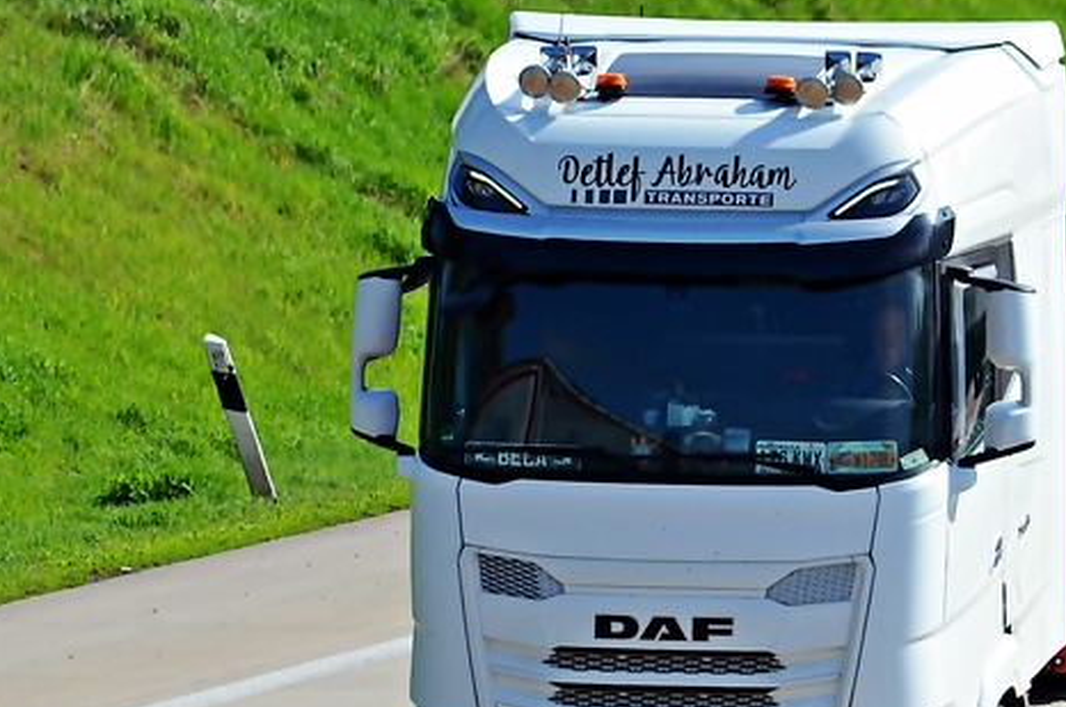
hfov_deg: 2.7
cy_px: 460
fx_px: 22850
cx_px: 830
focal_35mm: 773
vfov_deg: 1.8
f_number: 9
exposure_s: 1/1600
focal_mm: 300
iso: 800
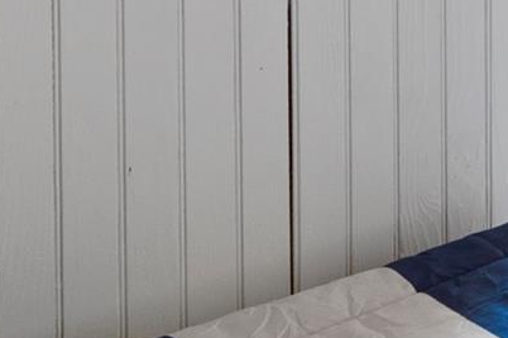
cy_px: -342
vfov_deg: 11.9
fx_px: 1438
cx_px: 1217
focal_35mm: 102
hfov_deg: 14.0
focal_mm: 20
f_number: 7.1
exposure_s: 1/15
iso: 320
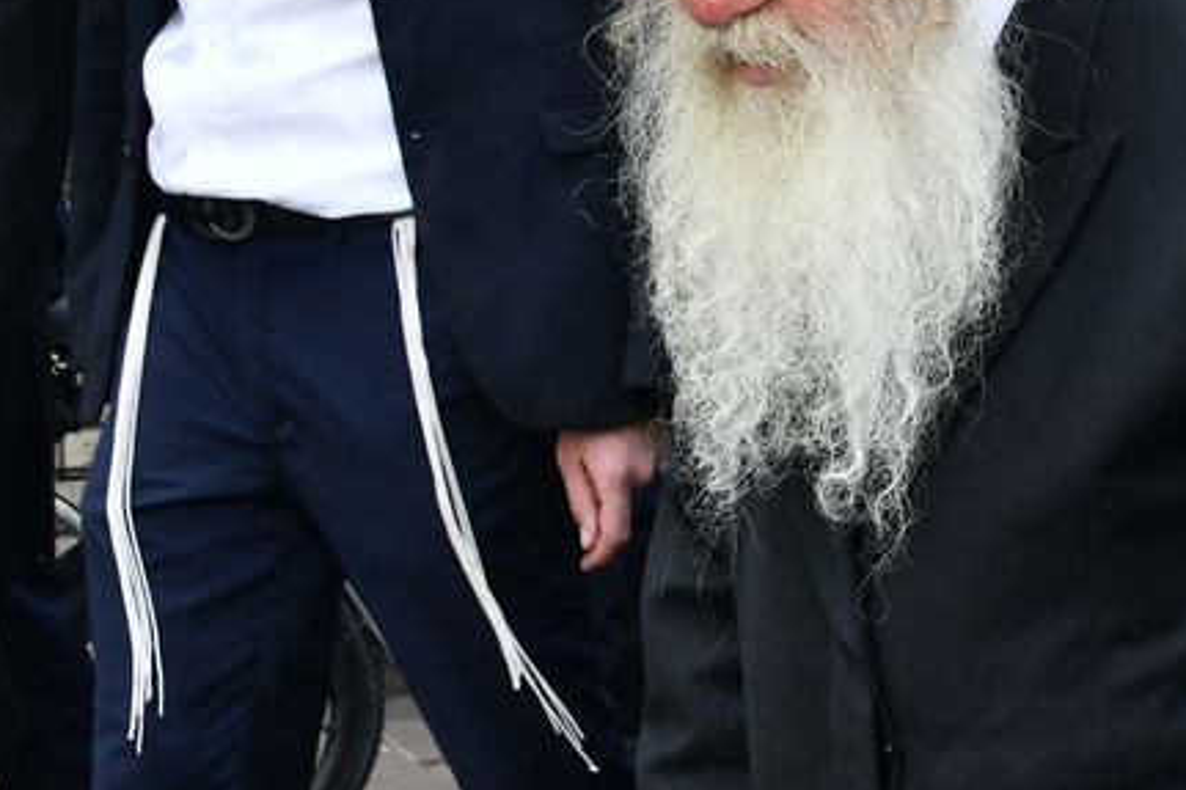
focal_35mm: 91
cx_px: 1079
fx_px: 2997
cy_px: 208
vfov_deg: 15.0
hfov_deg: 21.8
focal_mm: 28
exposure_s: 1/250
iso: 320
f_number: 6.3
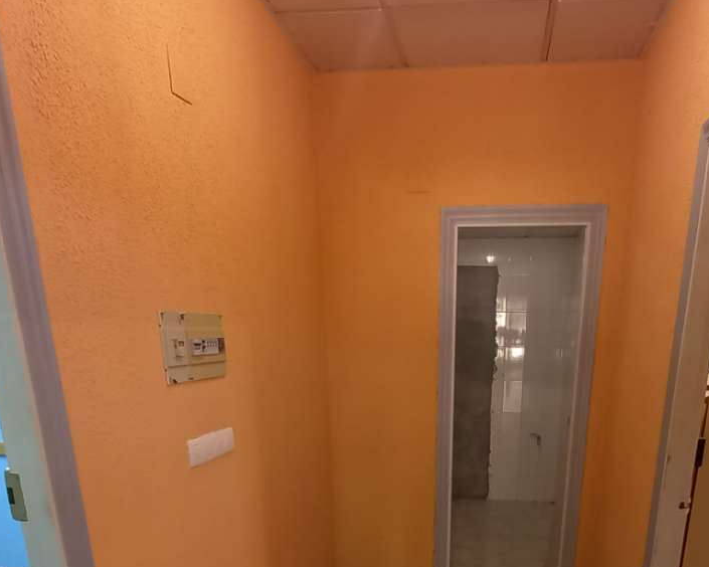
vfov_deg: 47.7
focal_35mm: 27
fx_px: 567
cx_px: 423
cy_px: 512
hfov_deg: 63.5
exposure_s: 1/33
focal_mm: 1.42
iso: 200
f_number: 2.2
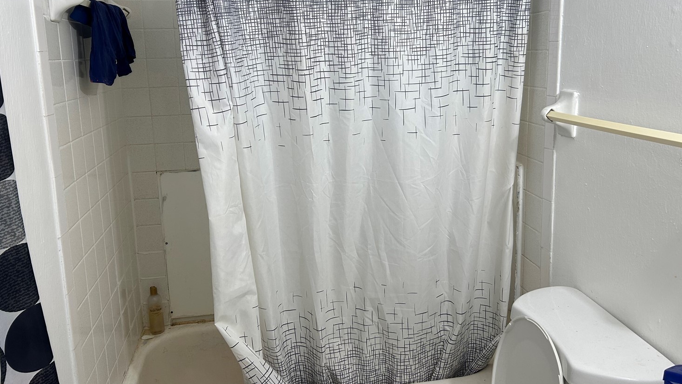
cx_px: 350
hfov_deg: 62.6
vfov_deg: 37.7
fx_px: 561
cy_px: 162
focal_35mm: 31
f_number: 1.5
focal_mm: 5.7
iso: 100
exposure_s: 1/120
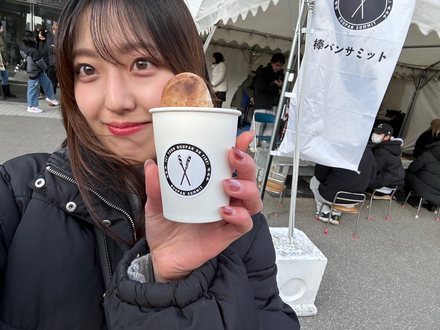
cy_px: 165
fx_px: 292
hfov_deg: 73.9
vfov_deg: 58.9
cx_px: 220
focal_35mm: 23
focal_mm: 2.69
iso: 25
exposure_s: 1/351
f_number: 1.9
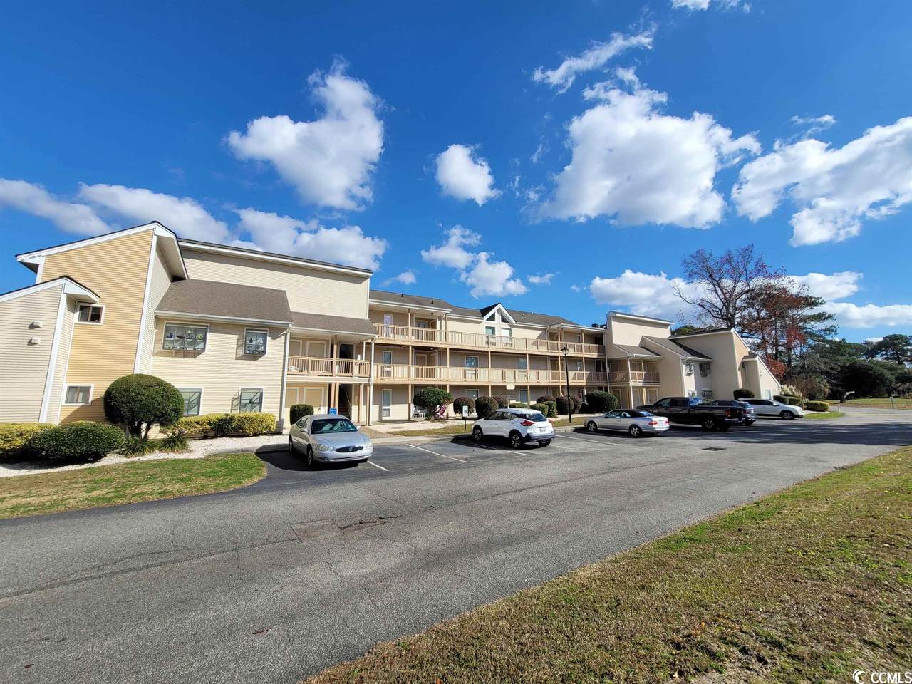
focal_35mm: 13
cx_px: 456
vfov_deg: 89.9
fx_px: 343
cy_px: 342
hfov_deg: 106.2
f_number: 2.2
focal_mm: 2.2
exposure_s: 1/2359
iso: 64
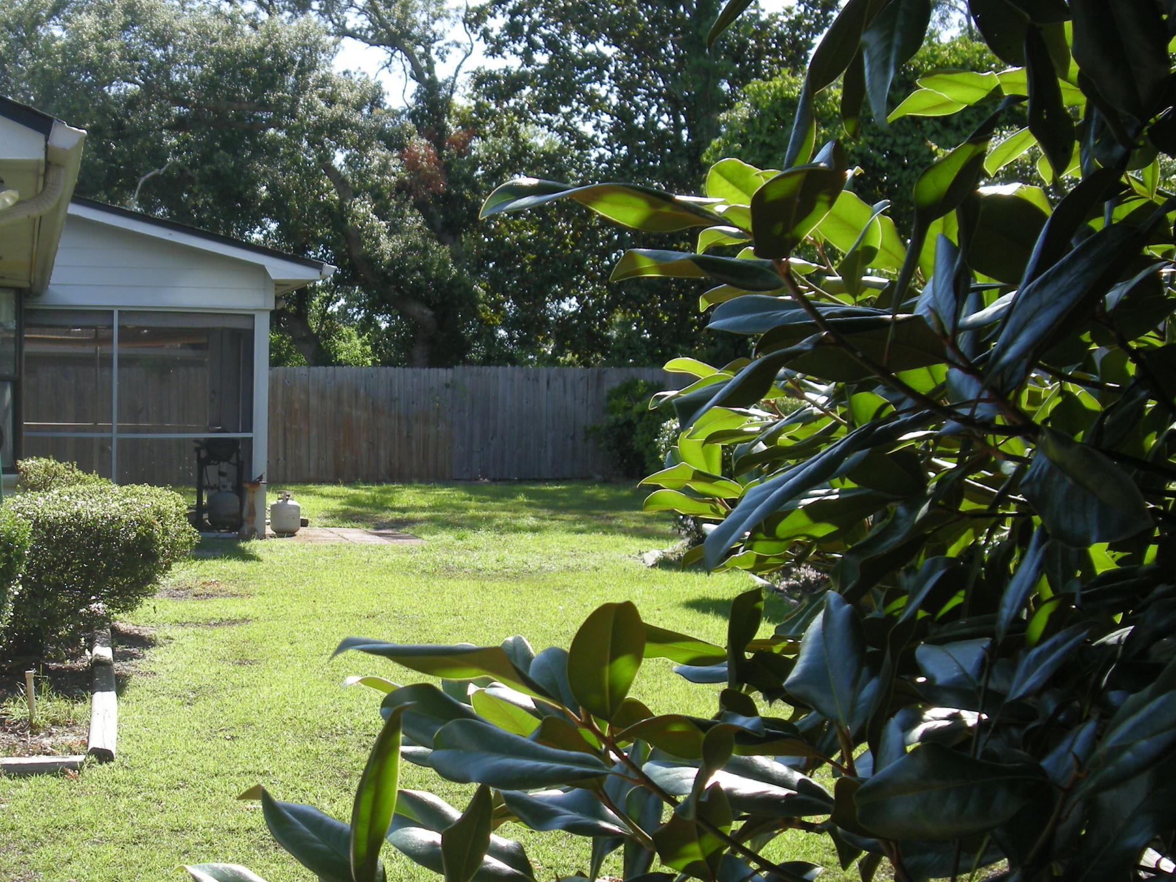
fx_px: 2005
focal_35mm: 59
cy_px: 554
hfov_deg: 32.1
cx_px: 299
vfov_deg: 24.7
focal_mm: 7.9
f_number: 2.8
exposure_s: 1/362
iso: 64
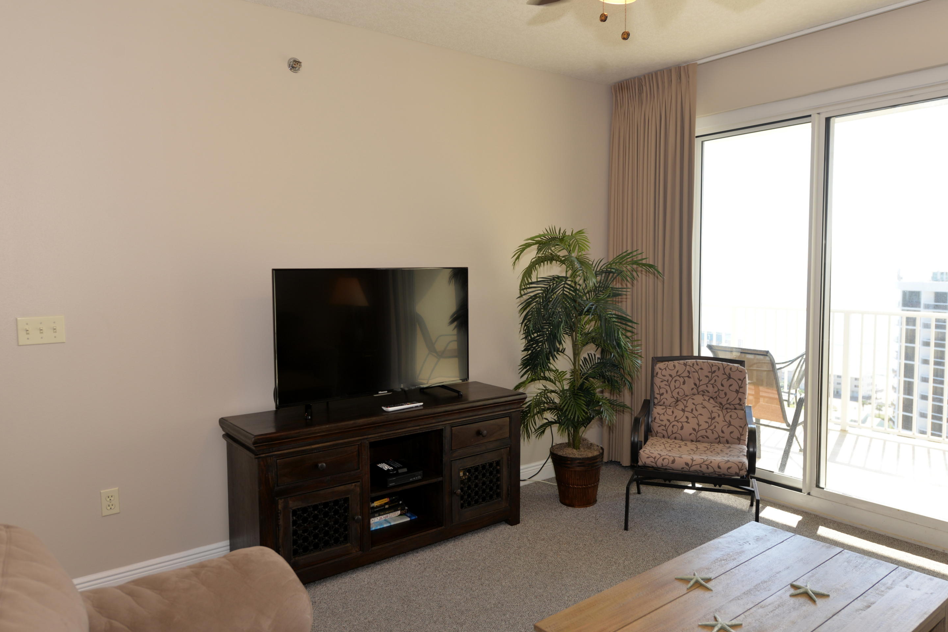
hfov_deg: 71.5
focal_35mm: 25
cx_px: 486
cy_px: 319
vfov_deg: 51.3
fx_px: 658
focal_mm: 24
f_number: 4.5
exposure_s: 1/80
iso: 200
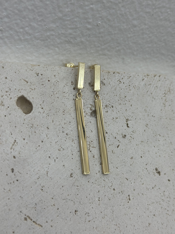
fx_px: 324
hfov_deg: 30.3
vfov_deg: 39.7
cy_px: 117
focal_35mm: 48
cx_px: 88
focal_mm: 6.86
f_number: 1.78
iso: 80
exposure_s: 1/549
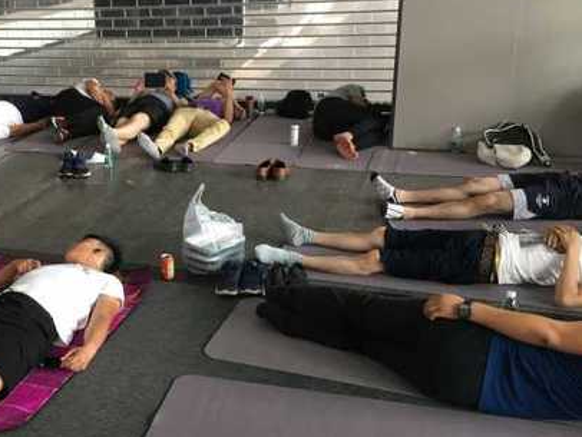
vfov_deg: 32.2
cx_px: 135
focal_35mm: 45
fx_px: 757
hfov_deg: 40.7
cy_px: 233
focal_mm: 4.15
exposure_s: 1/33
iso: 100
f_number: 2.2
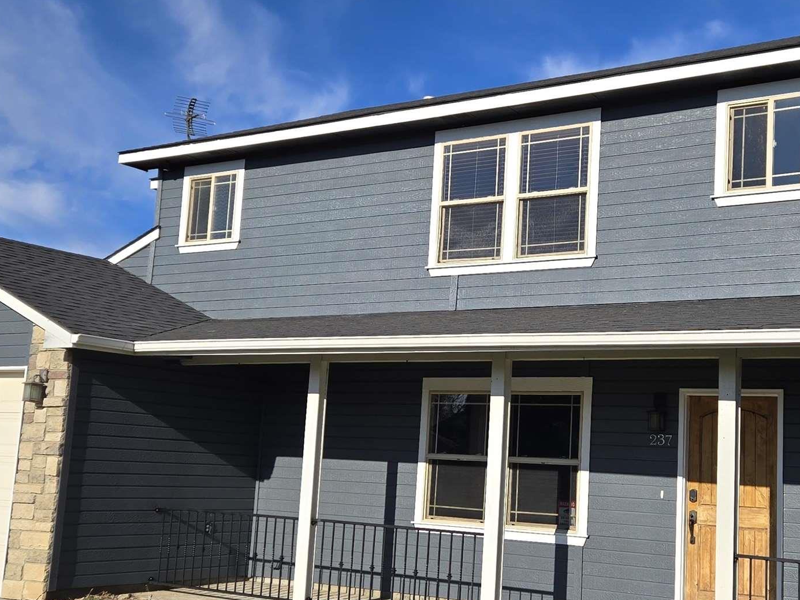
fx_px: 1179
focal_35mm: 51
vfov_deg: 28.6
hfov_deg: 37.3
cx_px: 485
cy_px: 303
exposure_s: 1/2937
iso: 25
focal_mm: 5.4
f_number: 1.8
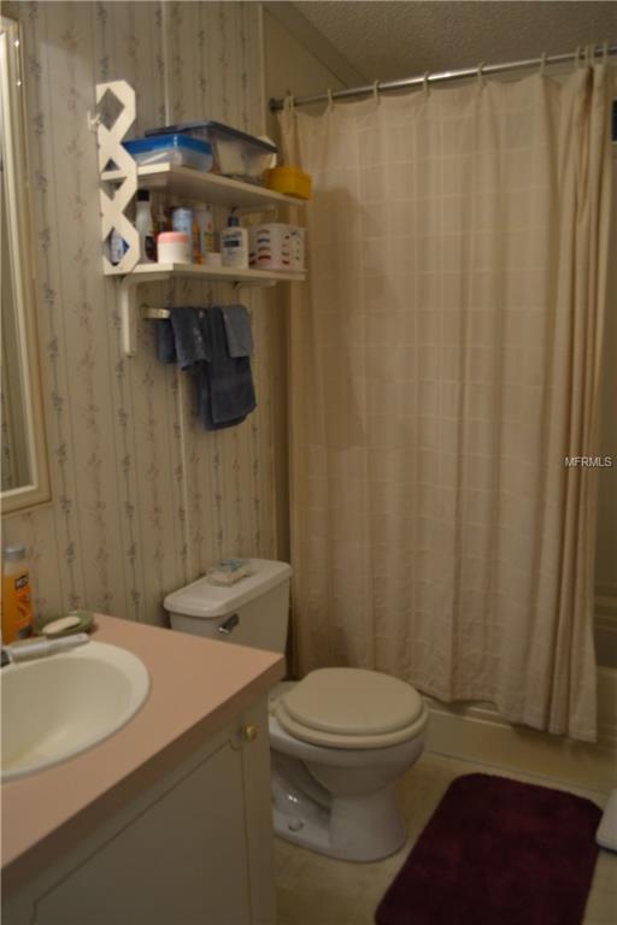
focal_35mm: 27
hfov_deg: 47.9
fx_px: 694
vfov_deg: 67.4
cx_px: 308
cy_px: 462
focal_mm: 18
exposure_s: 1/50
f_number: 3.5
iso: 400
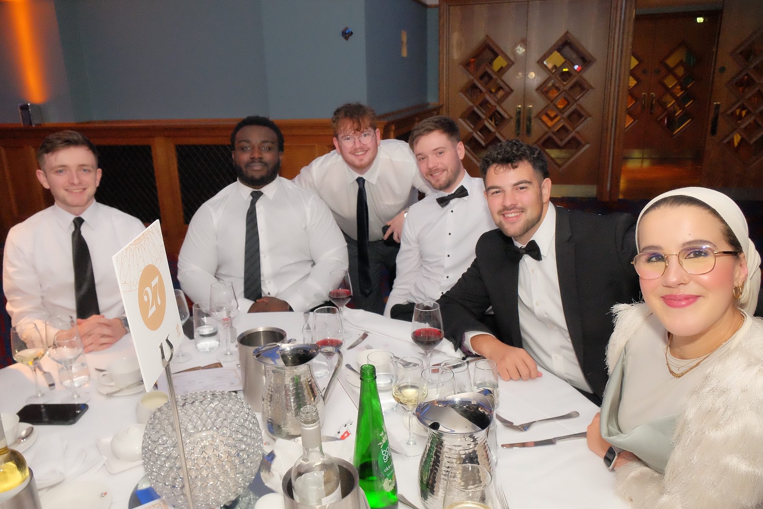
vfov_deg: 47.9
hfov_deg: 67.4
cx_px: 382
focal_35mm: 27
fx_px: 572
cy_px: 254
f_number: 4.5
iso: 6400
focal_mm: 18
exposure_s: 1/125
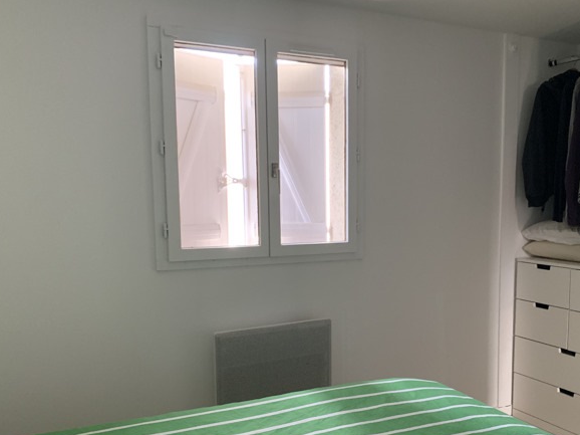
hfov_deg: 51.1
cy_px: 266
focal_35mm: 36
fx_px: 603
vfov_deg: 39.4
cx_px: 346
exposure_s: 1/43
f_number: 1.8
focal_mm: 4.25
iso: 400
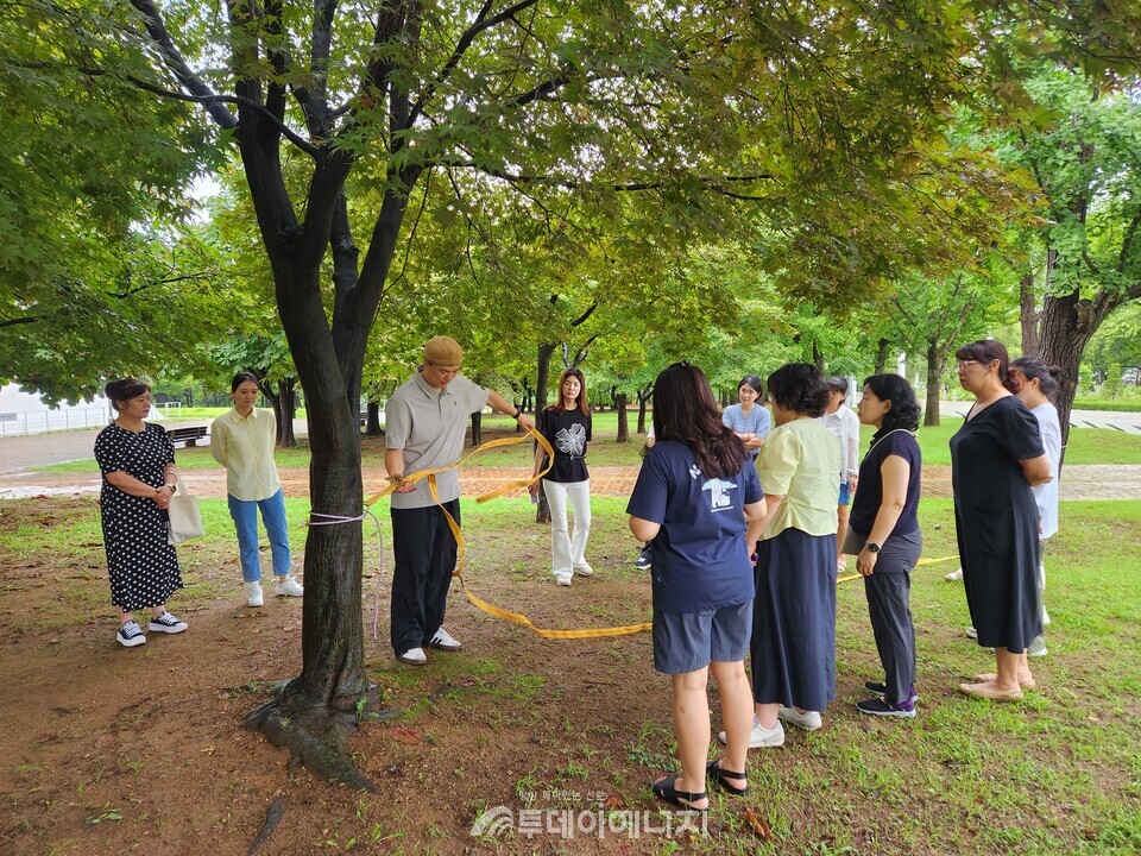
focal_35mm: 23
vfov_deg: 58.9
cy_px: 428
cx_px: 570
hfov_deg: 73.9
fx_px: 758
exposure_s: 1/180
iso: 160
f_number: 1.8
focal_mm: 5.4
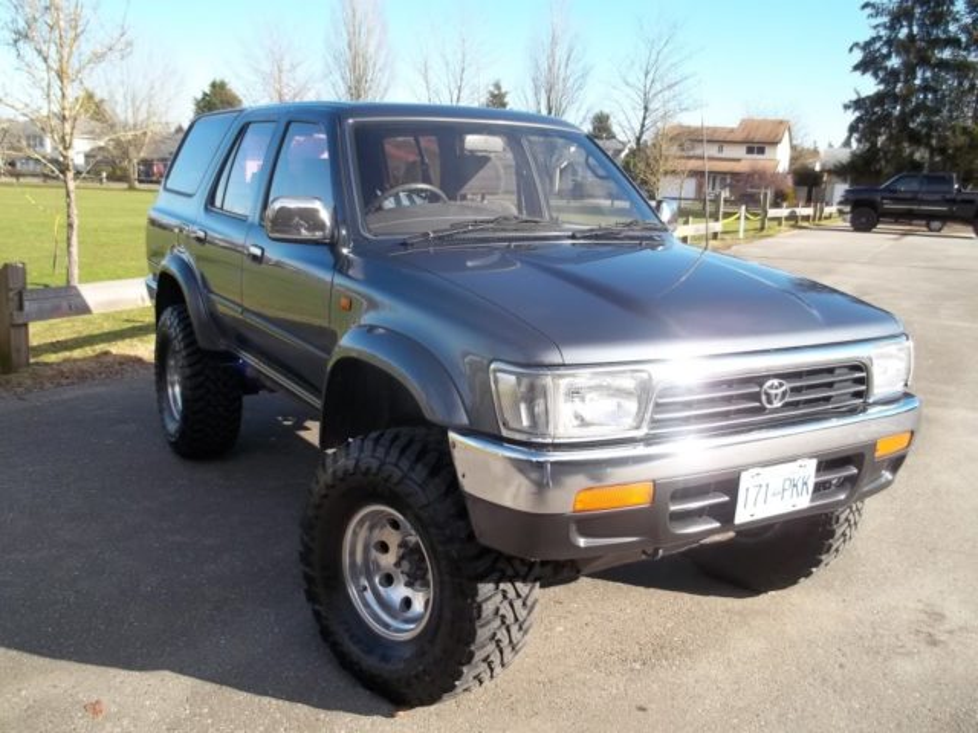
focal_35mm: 33
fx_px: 932
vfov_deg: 42.9
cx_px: 489
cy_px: 366
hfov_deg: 55.4
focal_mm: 5.9
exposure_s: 1/320
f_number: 3.3
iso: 64
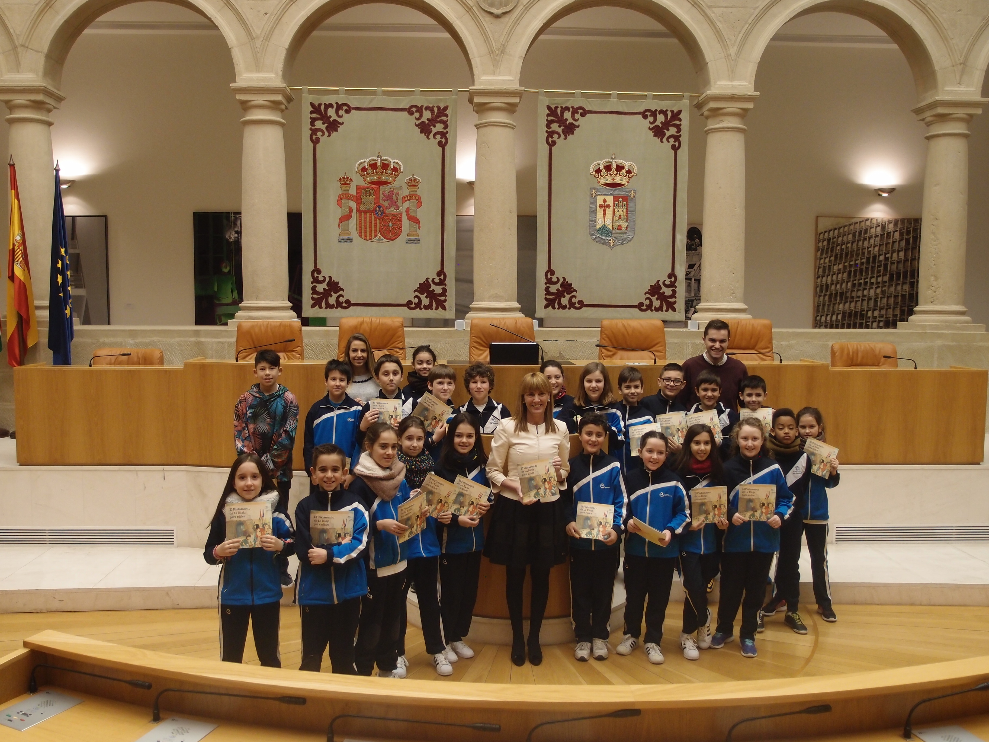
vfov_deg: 44.2
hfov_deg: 56.8
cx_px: 494
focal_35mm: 32
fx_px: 914
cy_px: 371
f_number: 1.9
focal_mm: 6.87
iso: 160
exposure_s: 1/80
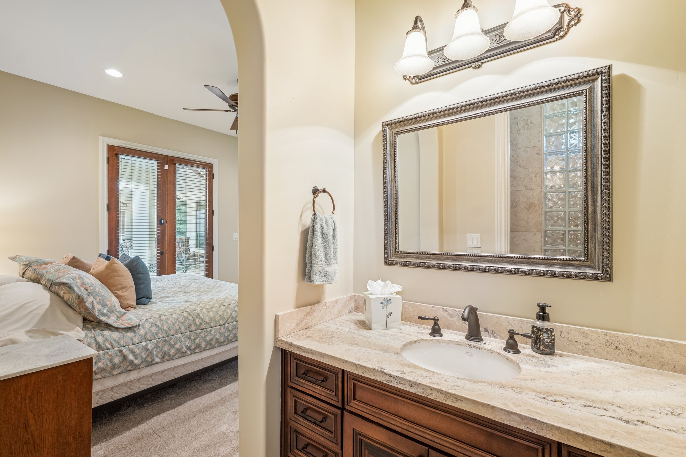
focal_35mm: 16
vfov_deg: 73.7
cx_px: 343
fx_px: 305
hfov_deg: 96.7
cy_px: 228
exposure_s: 1/8
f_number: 8
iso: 400
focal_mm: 16
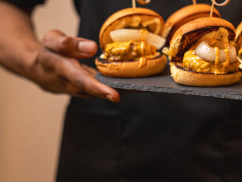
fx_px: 715
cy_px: 30
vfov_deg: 14.4
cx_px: 237
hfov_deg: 18.7
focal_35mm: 102
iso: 640
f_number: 2.8
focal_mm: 46.1
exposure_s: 1/100
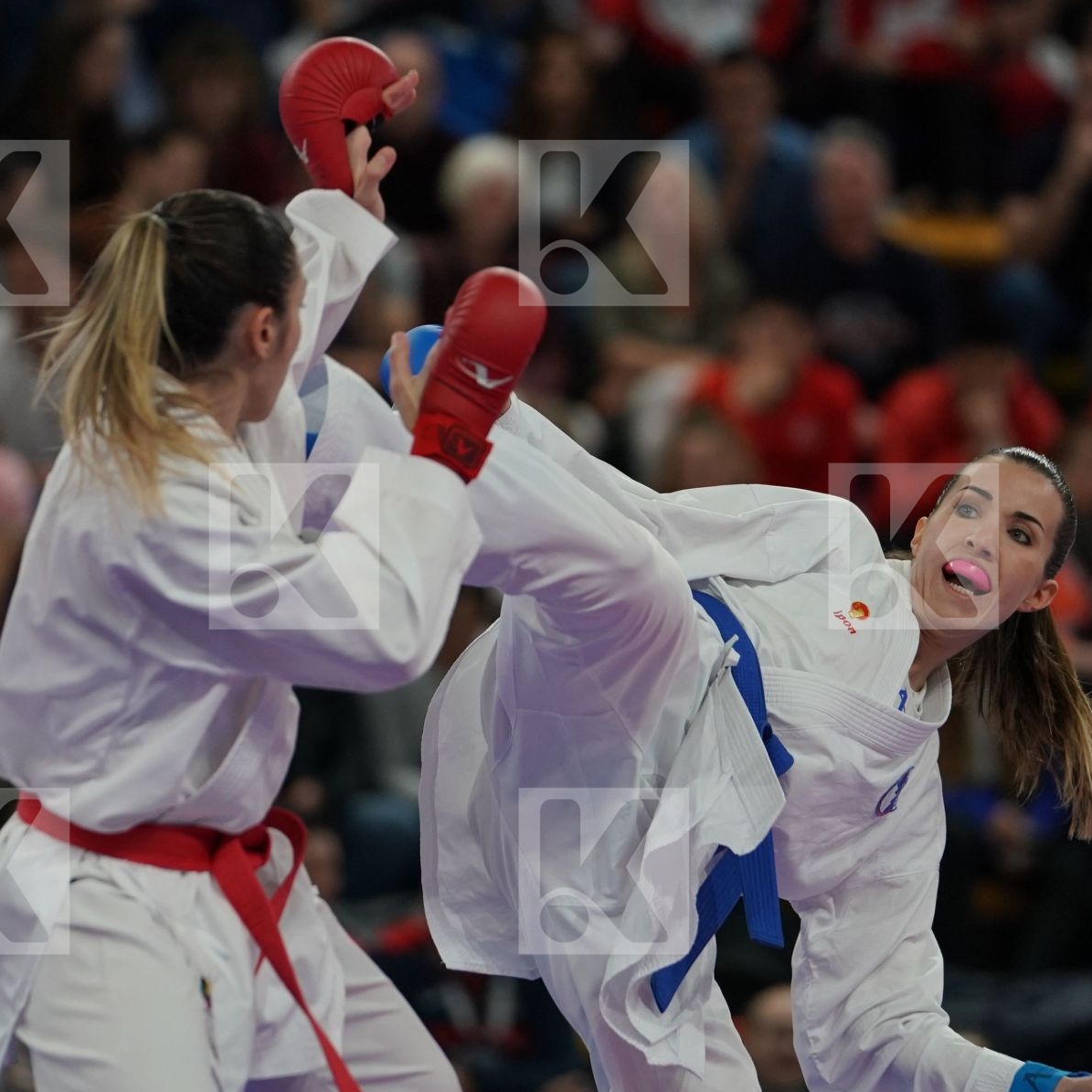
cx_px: 604
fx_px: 13705
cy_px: 546
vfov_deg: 4.6
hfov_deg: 4.6
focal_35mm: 384
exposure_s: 1/1000
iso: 1600
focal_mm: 200
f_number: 2.8
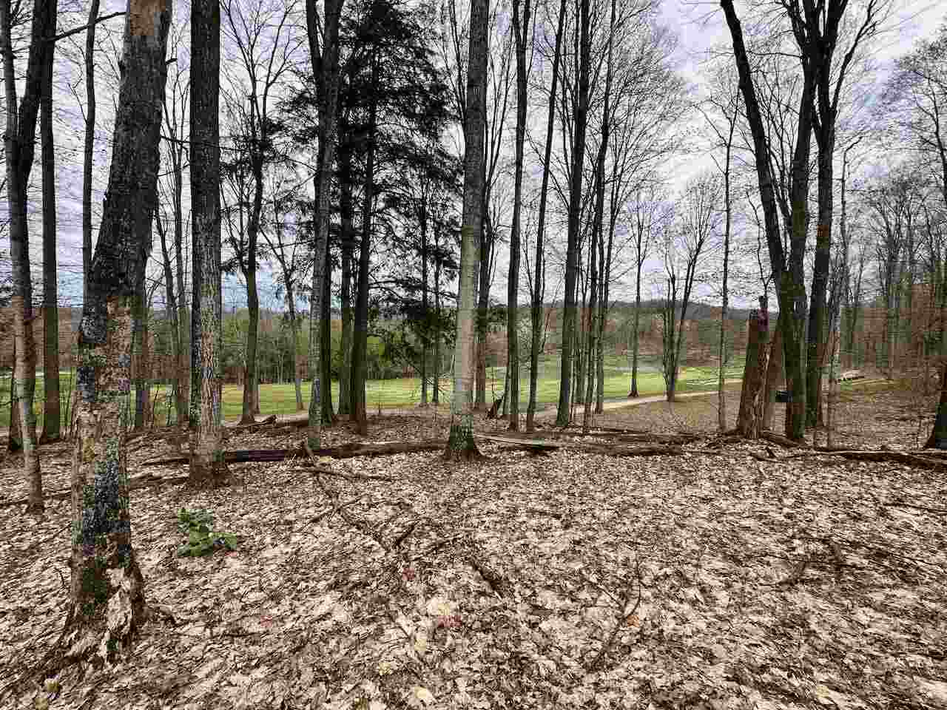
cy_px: 355
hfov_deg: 102.1
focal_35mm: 14
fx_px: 383
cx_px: 474
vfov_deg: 85.7
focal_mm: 2.22
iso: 50
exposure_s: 1/875
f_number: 2.2
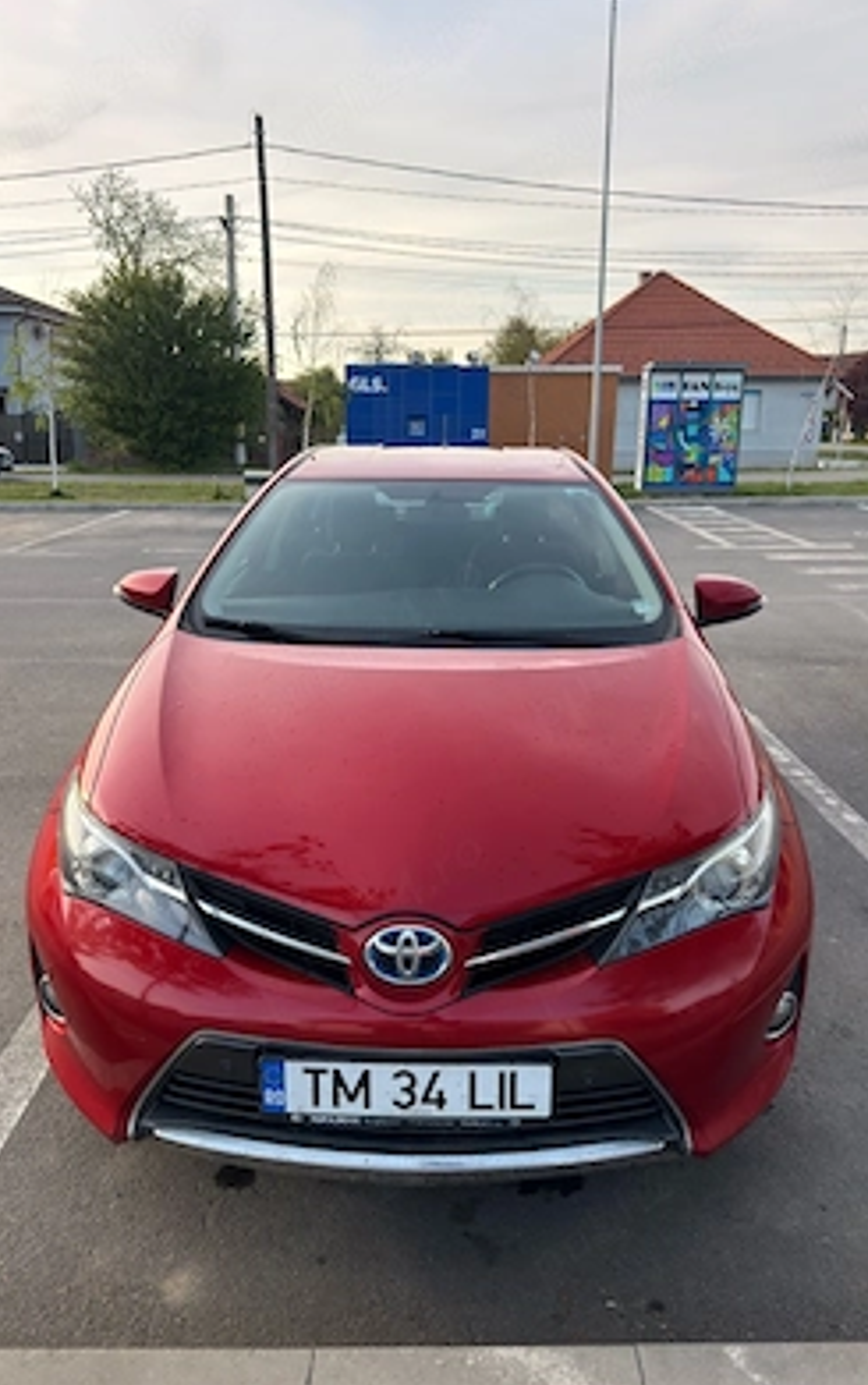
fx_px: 982
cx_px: 439
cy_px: 687
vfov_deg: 70.4
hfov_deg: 47.7
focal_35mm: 26
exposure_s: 1/929
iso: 80
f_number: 1.78
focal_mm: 6.76
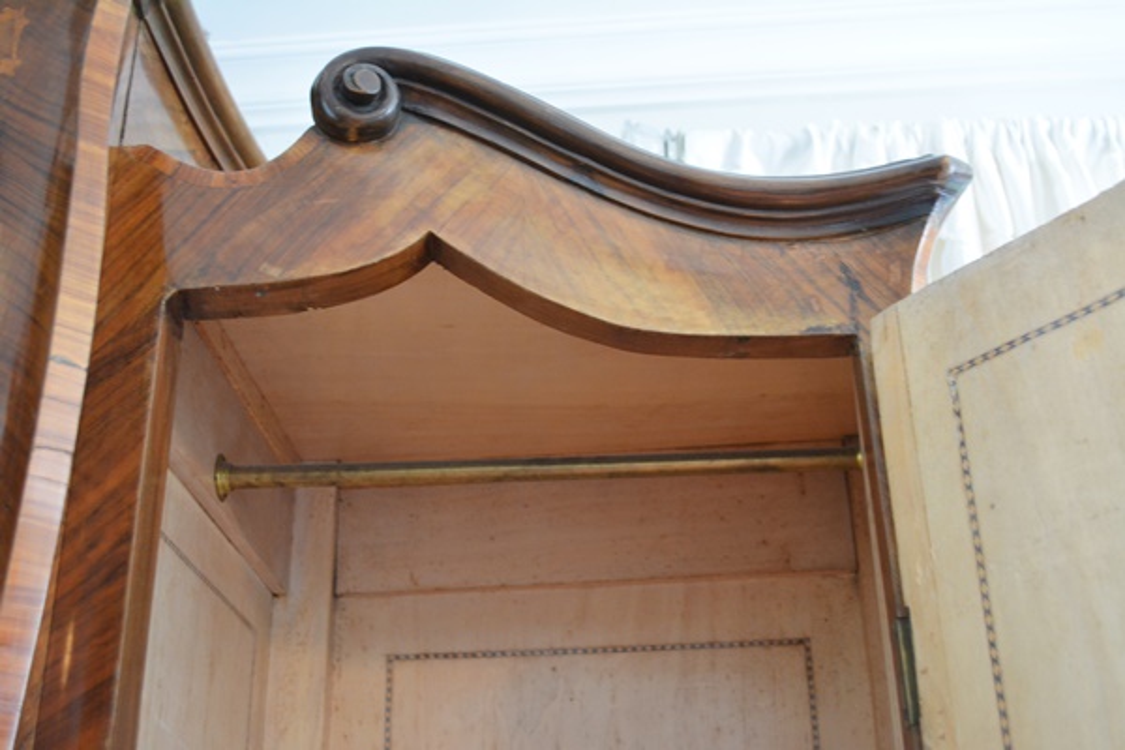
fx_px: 1359
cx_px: 562
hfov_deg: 45.0
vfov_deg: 30.8
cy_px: 375
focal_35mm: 44
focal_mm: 29
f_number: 4.5
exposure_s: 1/30
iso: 1600
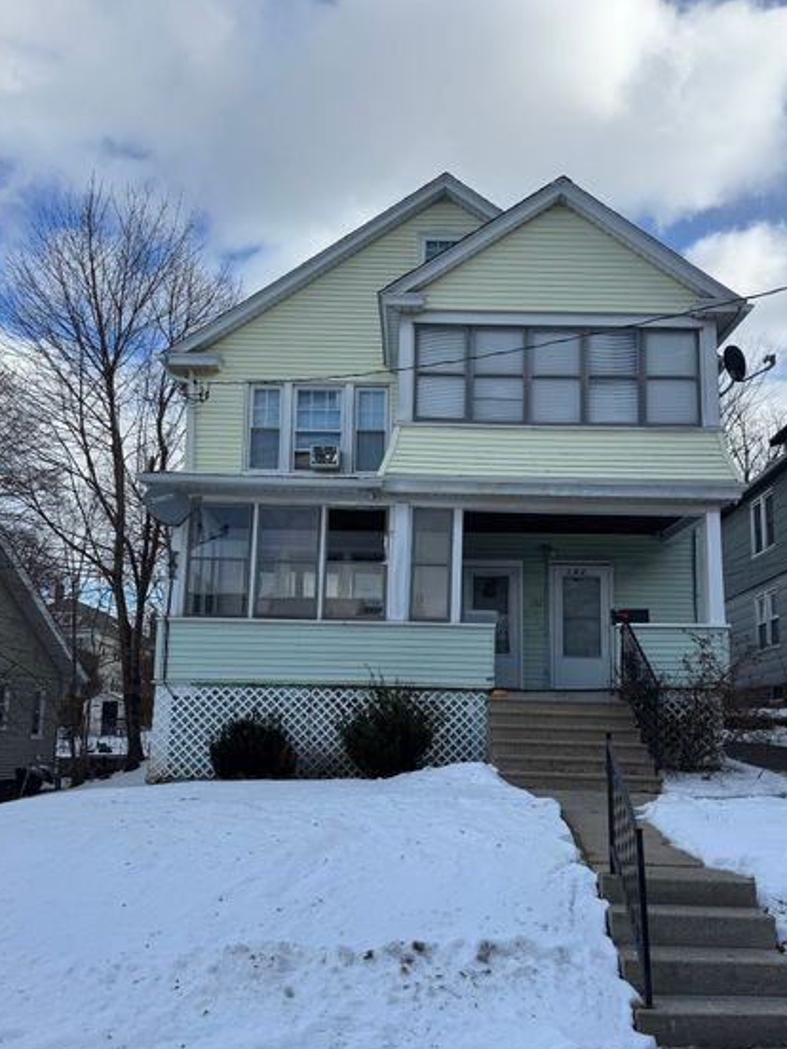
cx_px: 420
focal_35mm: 29
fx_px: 879
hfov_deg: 48.2
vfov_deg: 61.4
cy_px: 598
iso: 80
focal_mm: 6.76
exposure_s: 1/4310
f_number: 1.78
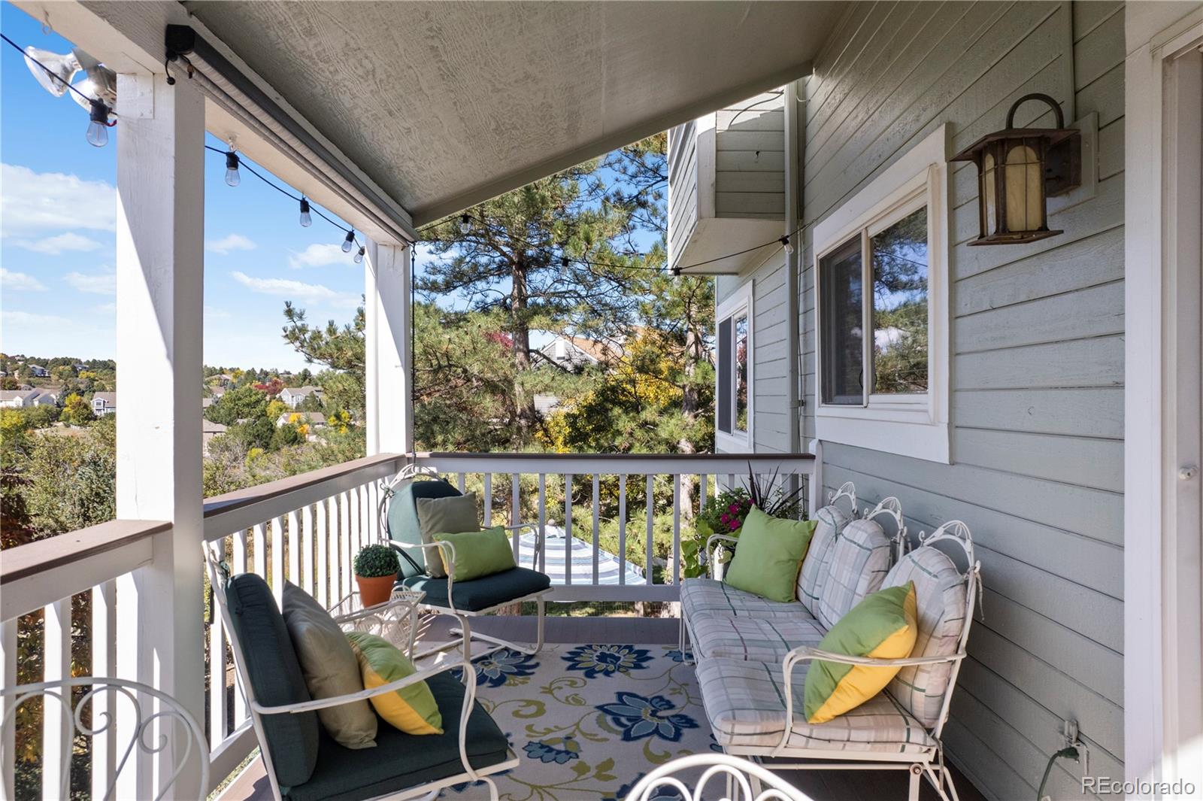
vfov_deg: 57.2
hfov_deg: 78.6
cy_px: 400
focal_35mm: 22
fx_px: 735
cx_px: 602
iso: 140
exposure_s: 1/1000
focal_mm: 8.38
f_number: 2.8
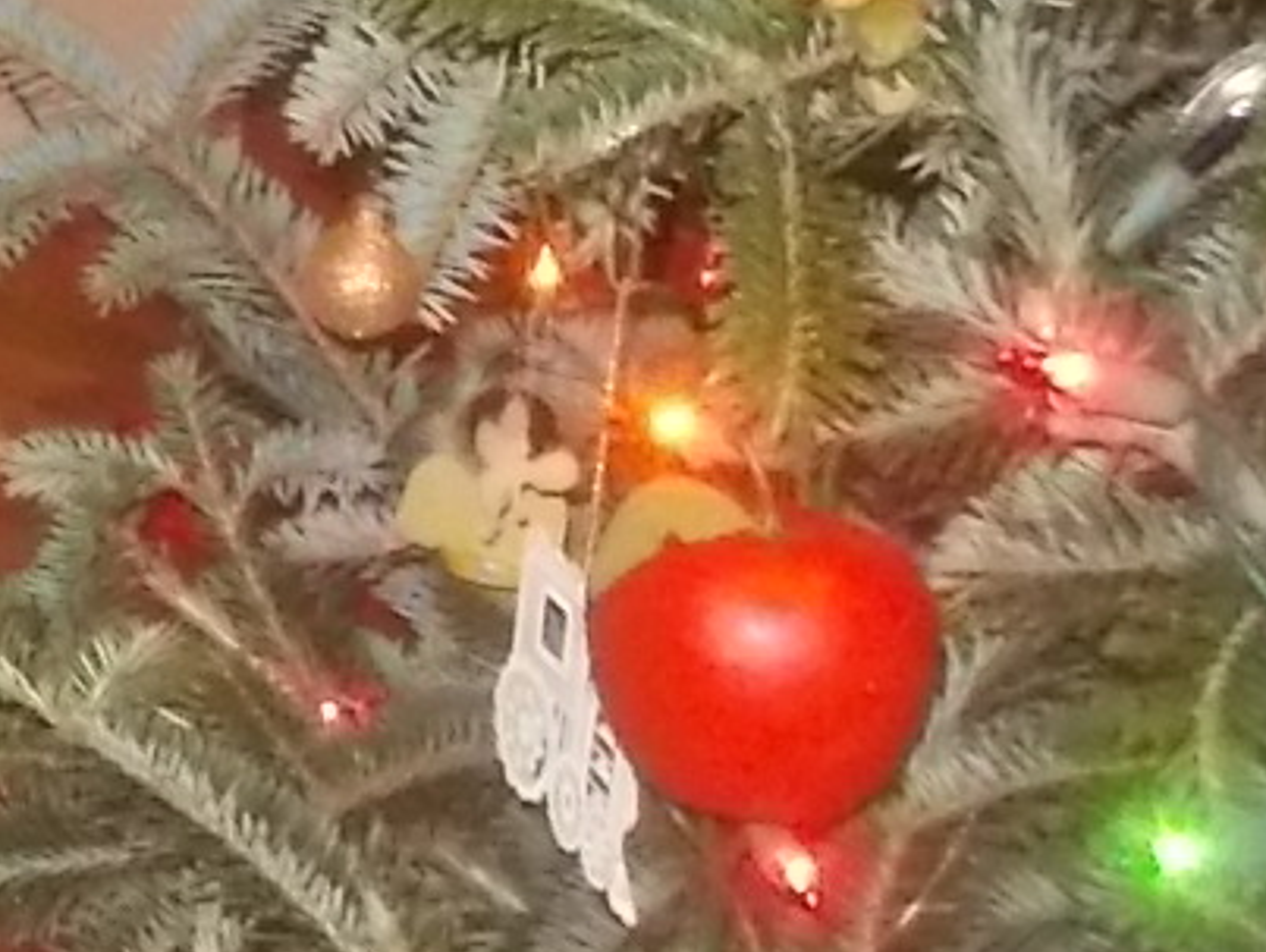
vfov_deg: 12.7
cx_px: -1018
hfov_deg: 14.9
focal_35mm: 115
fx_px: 4210
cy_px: -9
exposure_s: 1/30
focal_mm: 4.1
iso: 800
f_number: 3.3
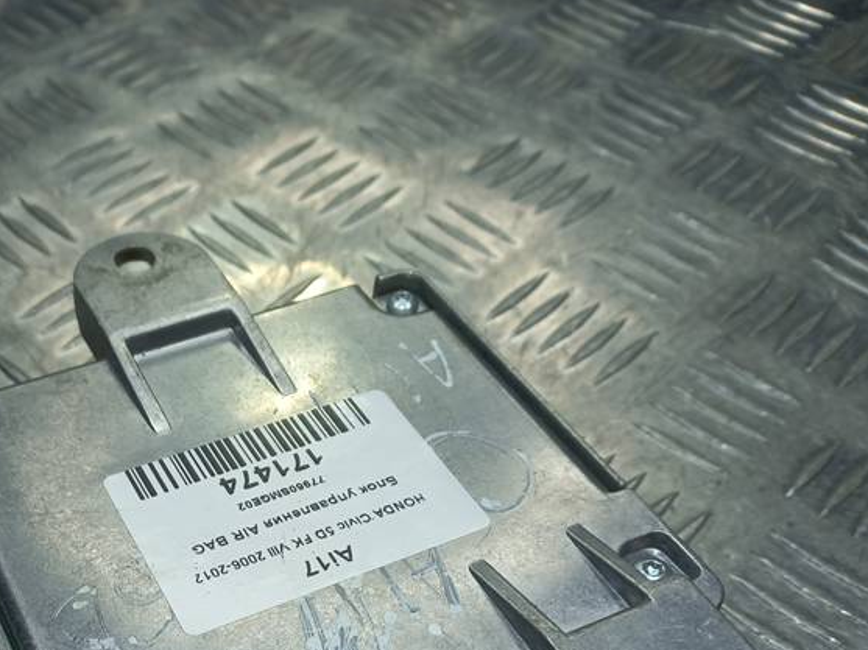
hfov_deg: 40.5
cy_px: 586
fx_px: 1153
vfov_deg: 30.1
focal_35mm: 46
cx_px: 260
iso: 25
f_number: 1.8
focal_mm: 4.6
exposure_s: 1/100
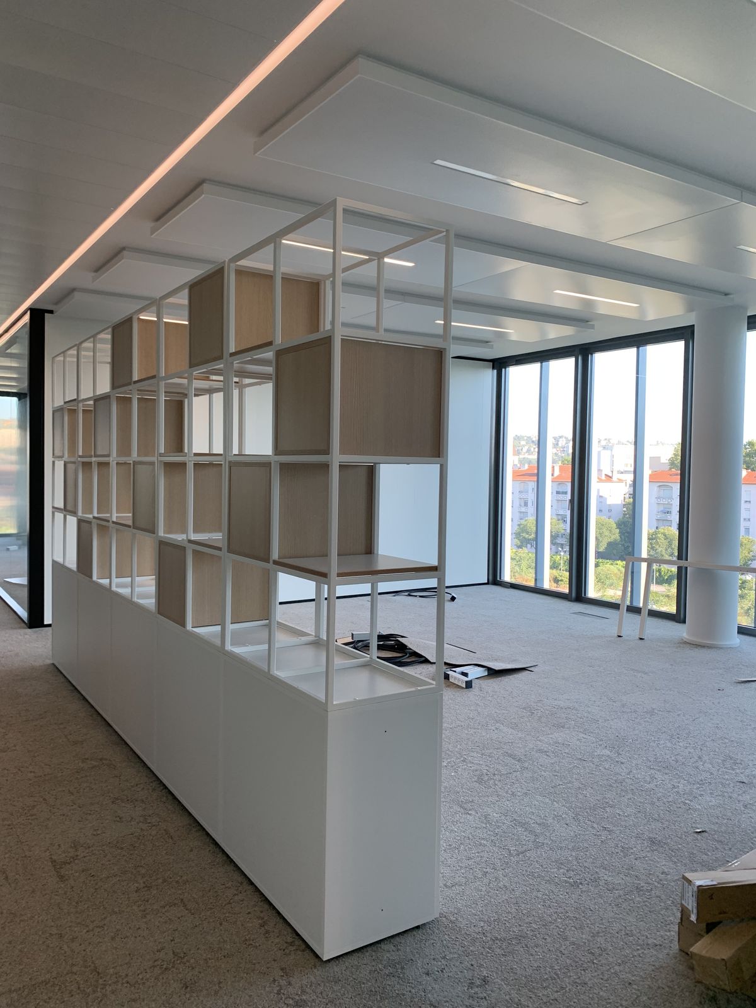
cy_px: 504
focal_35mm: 26
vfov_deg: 67.3
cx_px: 378
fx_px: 757
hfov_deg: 53.1
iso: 64
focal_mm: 4.25
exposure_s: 1/121
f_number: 1.8
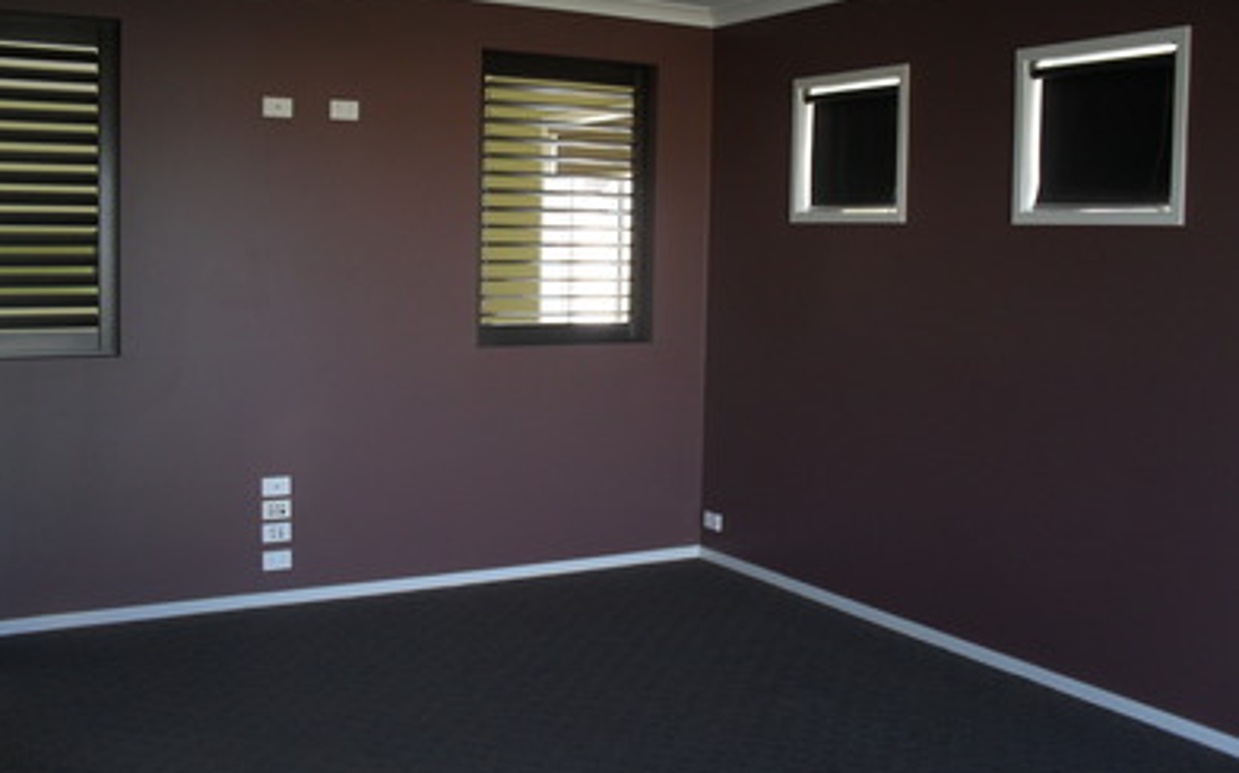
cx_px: 624
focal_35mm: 38
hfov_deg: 51.6
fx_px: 1283
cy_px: 355
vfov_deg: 33.5
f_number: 3.2
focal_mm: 6.3
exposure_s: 1/60
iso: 100
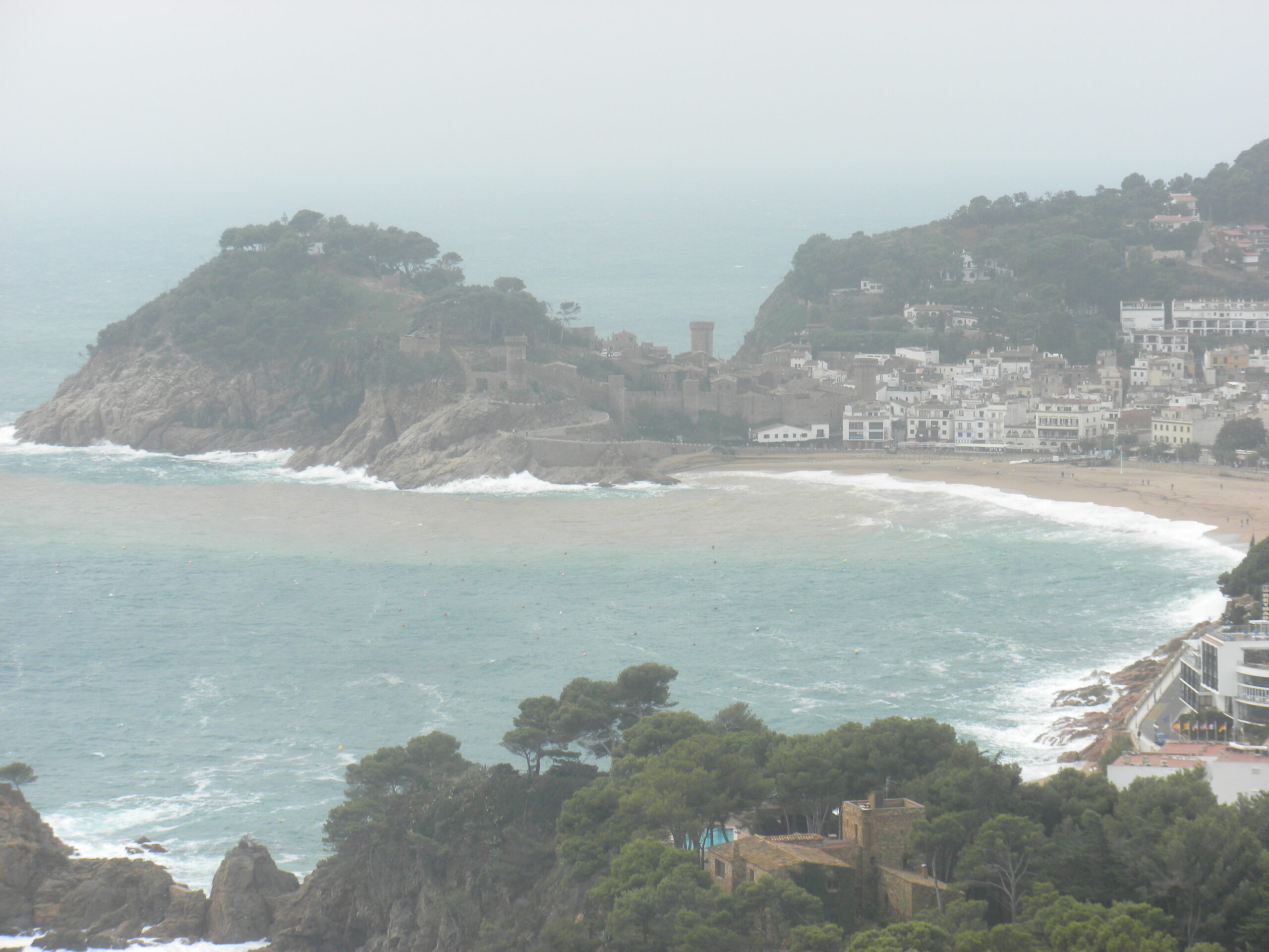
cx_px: 634
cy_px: 476
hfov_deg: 16.6
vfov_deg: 12.5
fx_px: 4362
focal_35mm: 119
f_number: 5.1
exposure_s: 1/284
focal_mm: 21
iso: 64
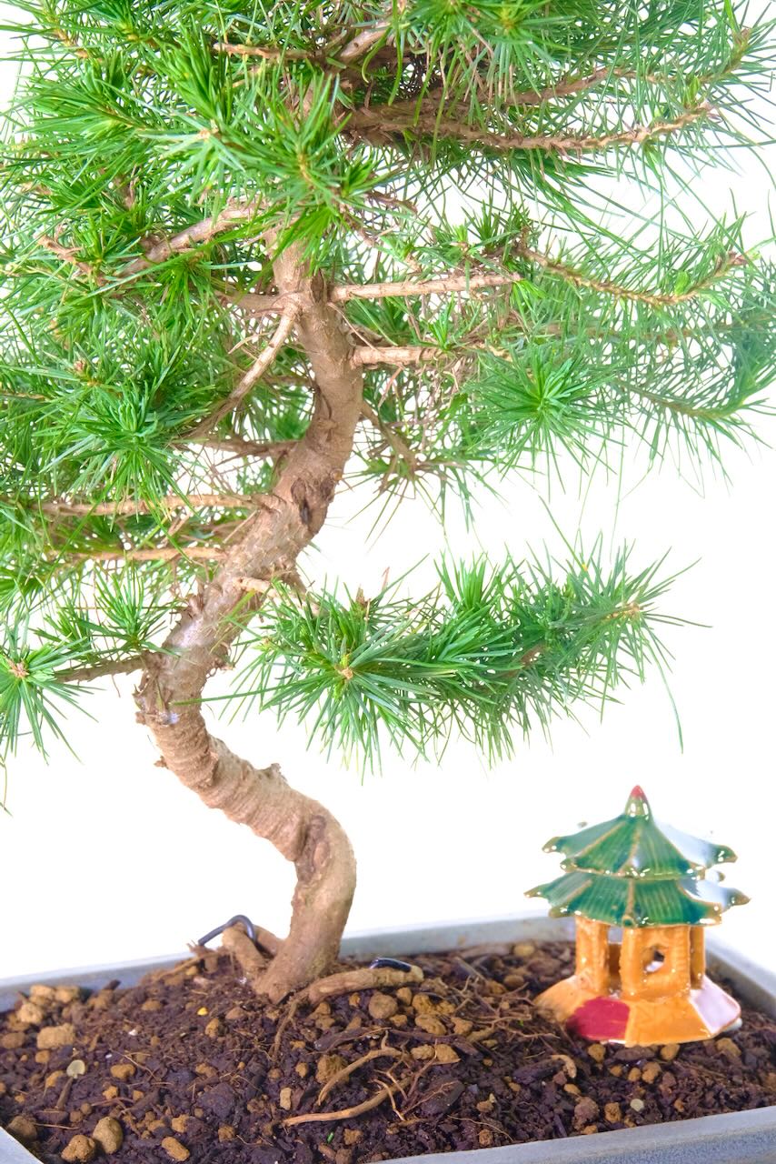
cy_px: 582
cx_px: 388
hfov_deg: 9.2
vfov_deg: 13.7
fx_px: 4847
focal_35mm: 150
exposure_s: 1/13
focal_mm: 99.8
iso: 2000
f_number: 13
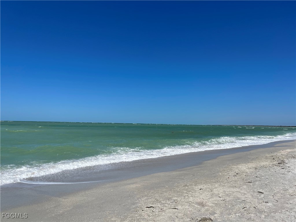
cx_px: 148
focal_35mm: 26
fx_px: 222
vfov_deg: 53.1
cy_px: 111
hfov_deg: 67.3
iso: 32
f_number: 1.6
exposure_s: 1/7937
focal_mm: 5.1
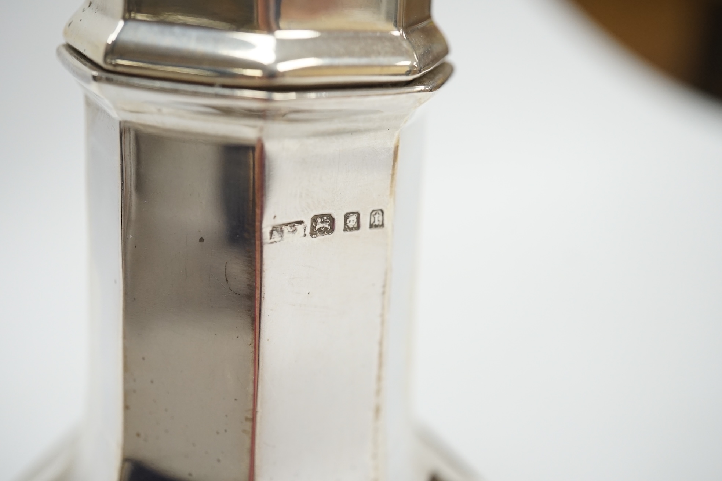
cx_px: 361
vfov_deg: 29.9
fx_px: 902
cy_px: 240
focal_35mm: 45
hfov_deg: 43.6
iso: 1000
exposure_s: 1/200
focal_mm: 30
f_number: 8
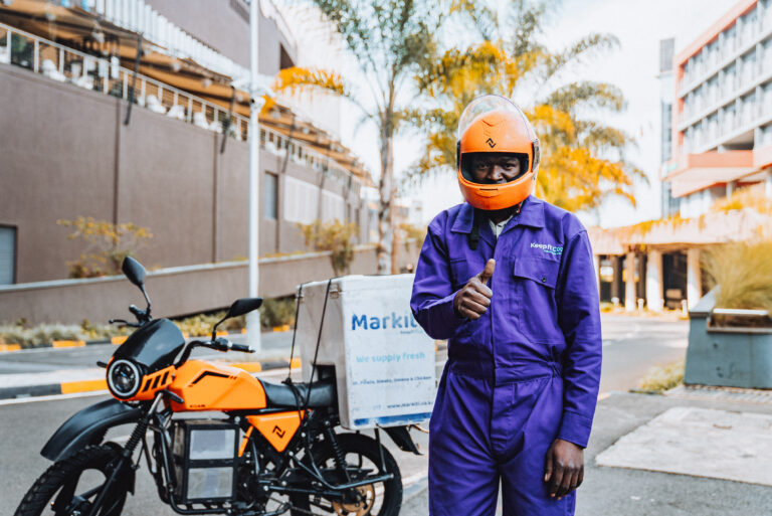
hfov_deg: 48.4
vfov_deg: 33.4
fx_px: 858
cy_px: 258
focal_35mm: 40
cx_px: 386
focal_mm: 40
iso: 800
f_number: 2.8
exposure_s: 1/250
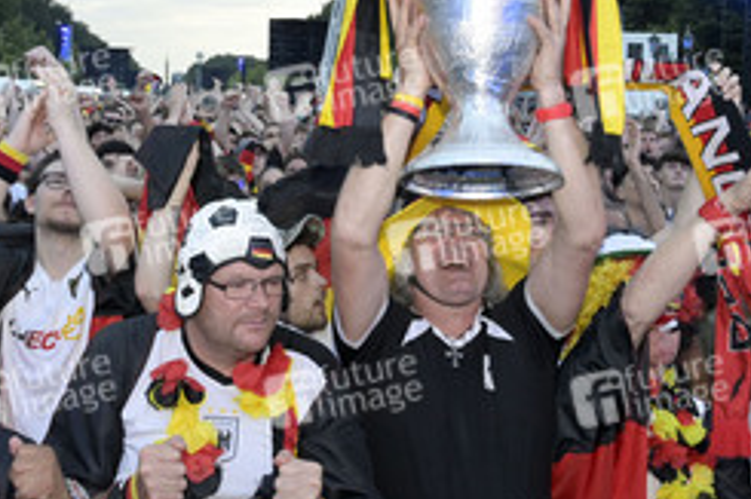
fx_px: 1188
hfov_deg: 35.1
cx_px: 385
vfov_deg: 23.6
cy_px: 162
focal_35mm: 57
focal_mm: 31
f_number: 8
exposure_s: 1/200
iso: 4000
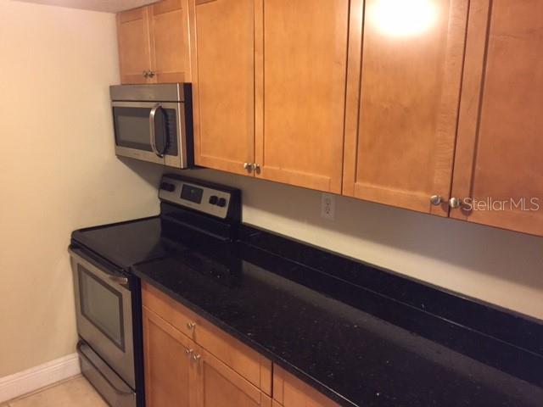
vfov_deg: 48.2
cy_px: 204
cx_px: 272
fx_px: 455
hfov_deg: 61.7
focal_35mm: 29
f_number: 2.2
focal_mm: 4.15
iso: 250
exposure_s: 1/30
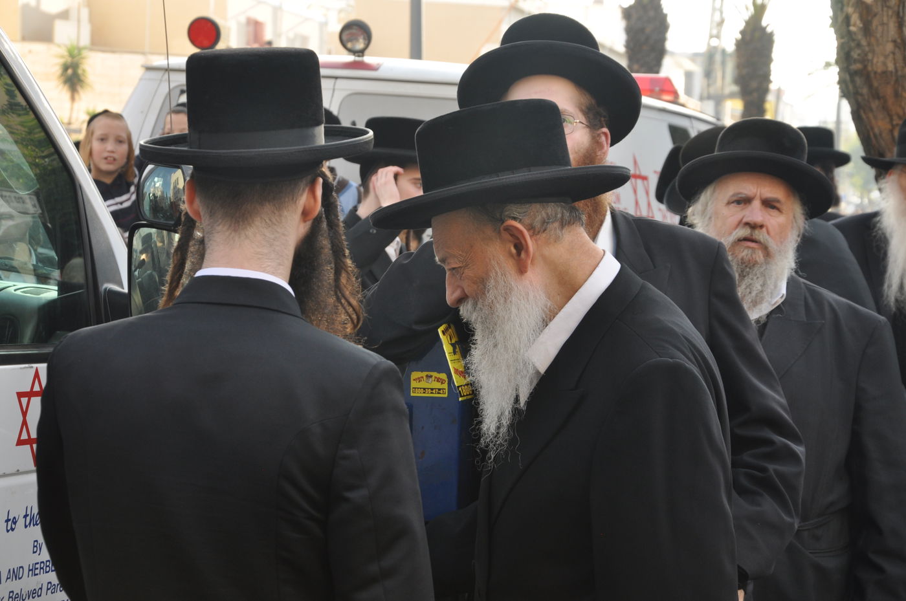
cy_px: 300
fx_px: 2488
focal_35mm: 99
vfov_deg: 13.8
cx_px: 453
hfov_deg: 20.6
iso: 320
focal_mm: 66
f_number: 8
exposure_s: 1/80
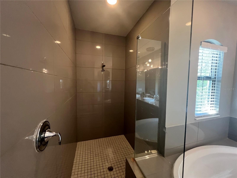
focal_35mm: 13
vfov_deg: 89.9
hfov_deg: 106.2
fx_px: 89
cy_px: 89
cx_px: 118
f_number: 1.8
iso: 1000
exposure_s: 1/40
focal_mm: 1.57
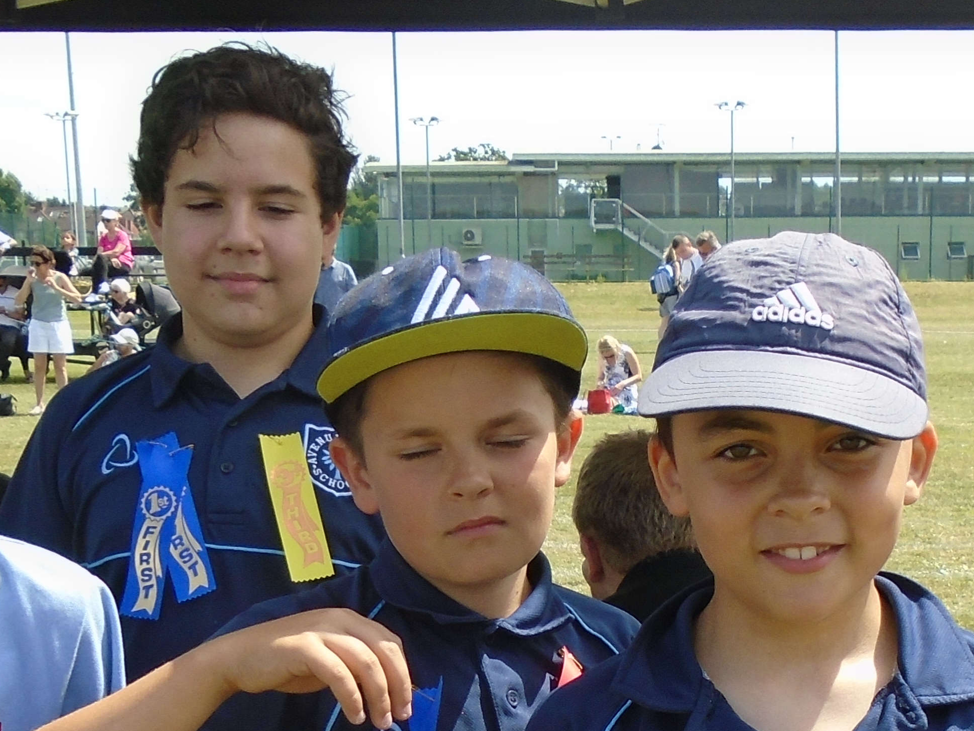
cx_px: 643
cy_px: 724
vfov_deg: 20.6
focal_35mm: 69
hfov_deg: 28.0
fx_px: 1942
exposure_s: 1/500
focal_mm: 4.6
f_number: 3.2
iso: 100
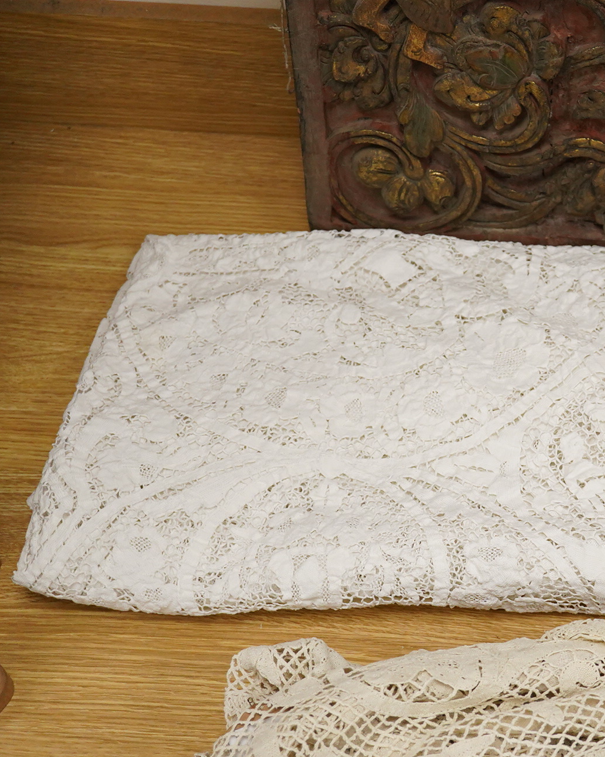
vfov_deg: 29.6
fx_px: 1433
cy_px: 380
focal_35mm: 64
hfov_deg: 23.4
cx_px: 518
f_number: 3.5
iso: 2500
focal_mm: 30
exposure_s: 1/640
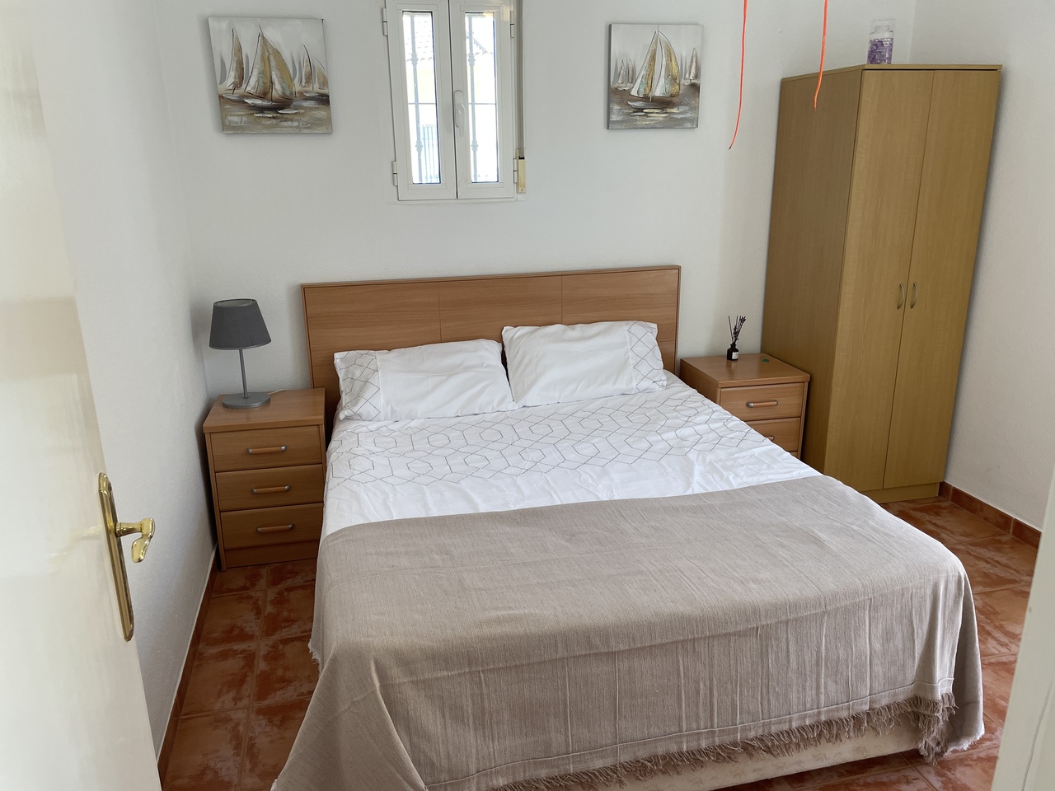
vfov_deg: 53.1
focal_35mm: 26
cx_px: 528
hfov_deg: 67.3
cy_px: 396
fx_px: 792
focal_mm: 4.2
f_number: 1.6
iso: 80
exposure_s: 1/100
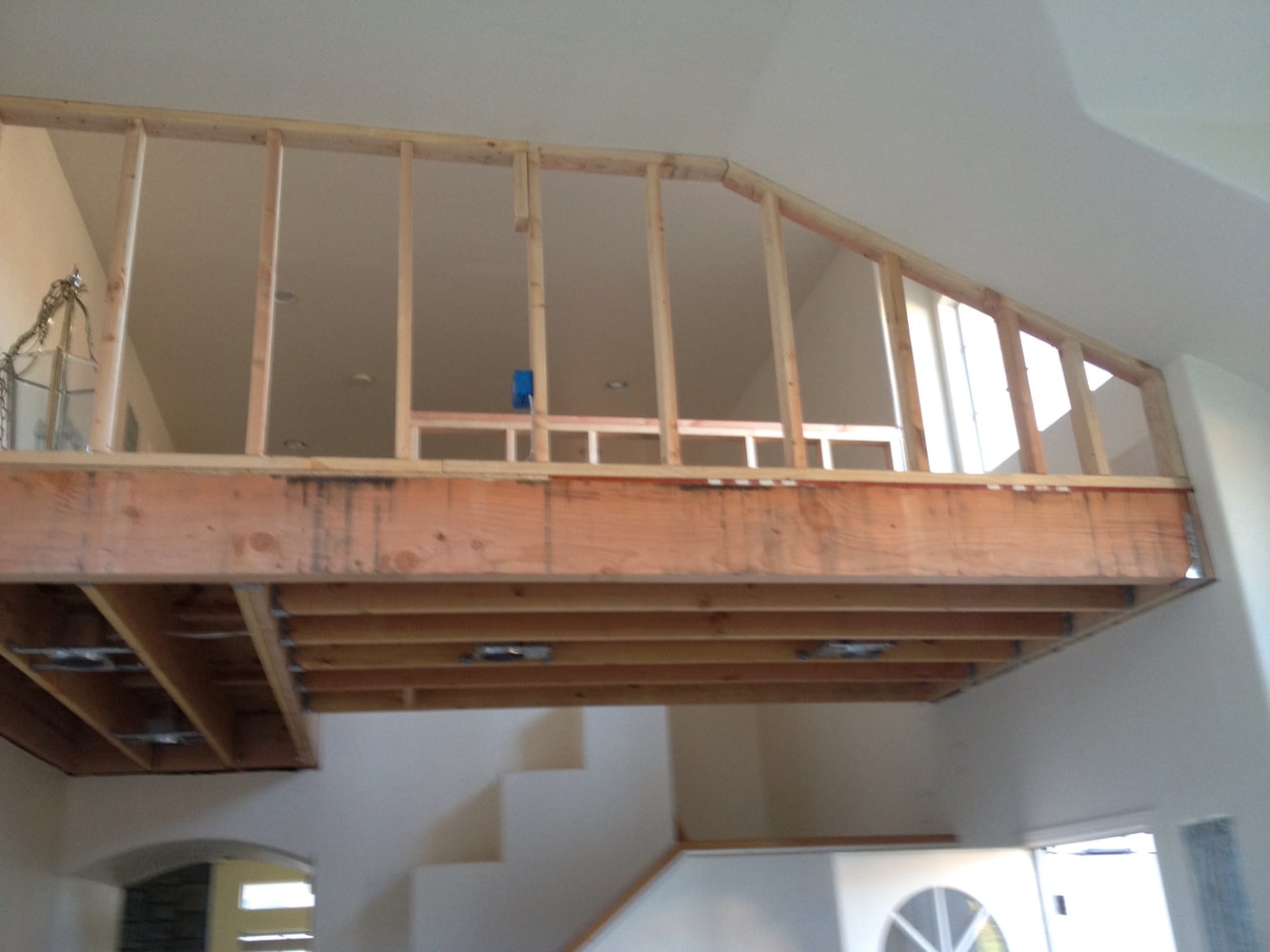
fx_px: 1284
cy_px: 476
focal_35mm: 35
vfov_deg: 40.7
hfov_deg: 52.6
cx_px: 635
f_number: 2.4
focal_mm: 4.28
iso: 100
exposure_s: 1/20
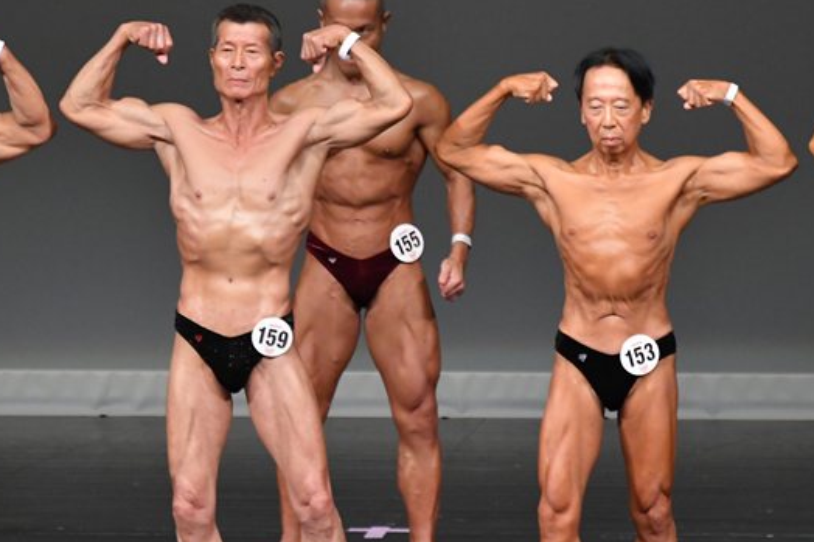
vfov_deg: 2.5
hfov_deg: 3.7
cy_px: 362
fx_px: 12545
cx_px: 406
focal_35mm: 555
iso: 4000
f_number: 5.6
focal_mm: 250
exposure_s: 1/400
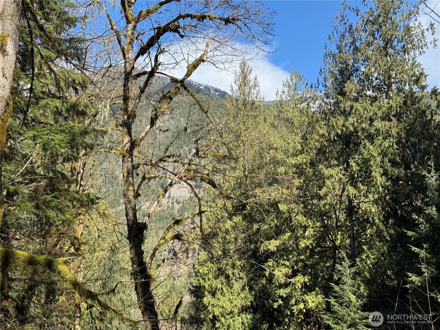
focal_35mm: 48
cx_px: 220
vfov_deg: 30.3
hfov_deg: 39.7
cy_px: 165
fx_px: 610
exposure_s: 1/1931
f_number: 1.78
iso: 80
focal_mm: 6.76
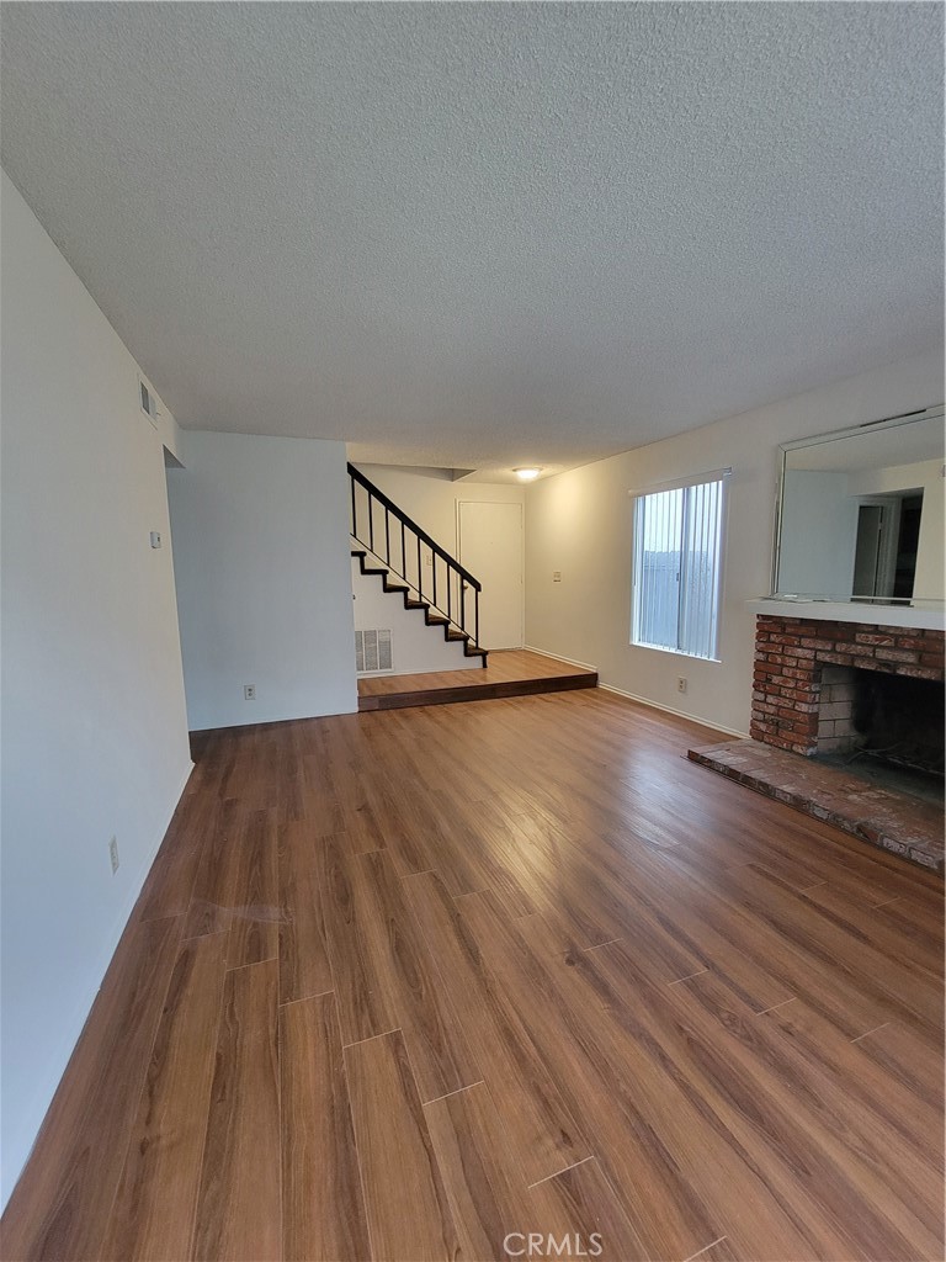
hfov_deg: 89.9
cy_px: 631
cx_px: 473
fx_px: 474
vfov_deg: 106.2
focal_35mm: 13
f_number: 2.2
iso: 400
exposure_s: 1/30
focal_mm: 2.2
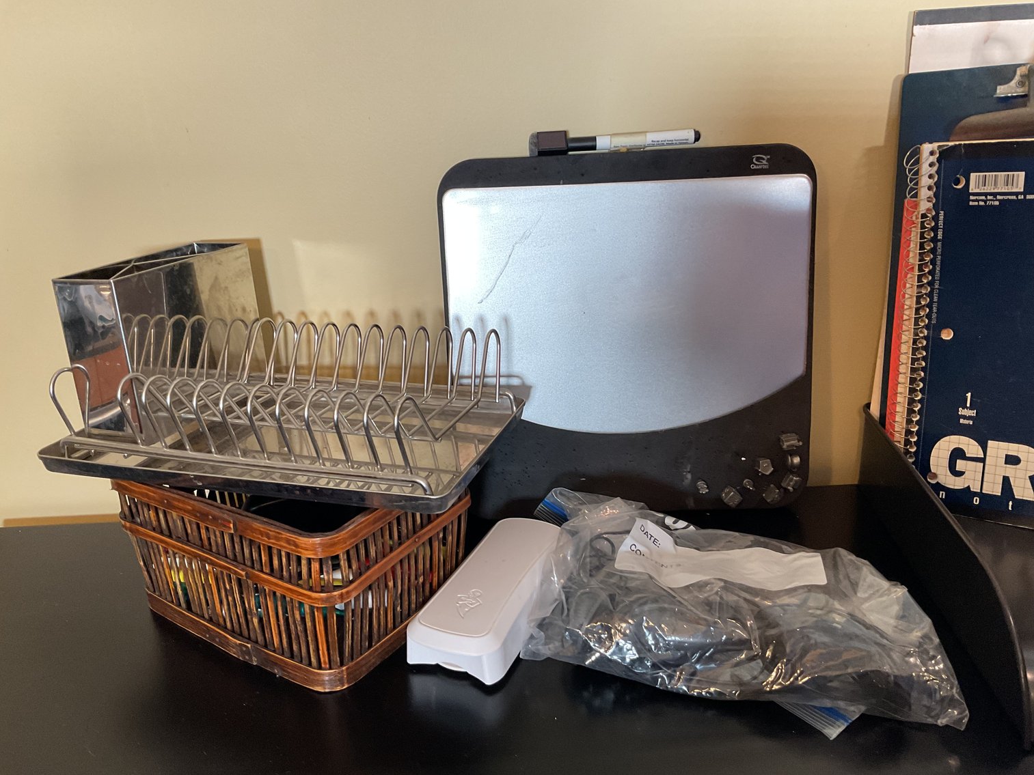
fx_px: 866
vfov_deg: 48.2
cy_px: 388
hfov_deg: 61.7
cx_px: 517
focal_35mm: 29
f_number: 1.8
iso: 80
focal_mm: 3
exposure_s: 1/60
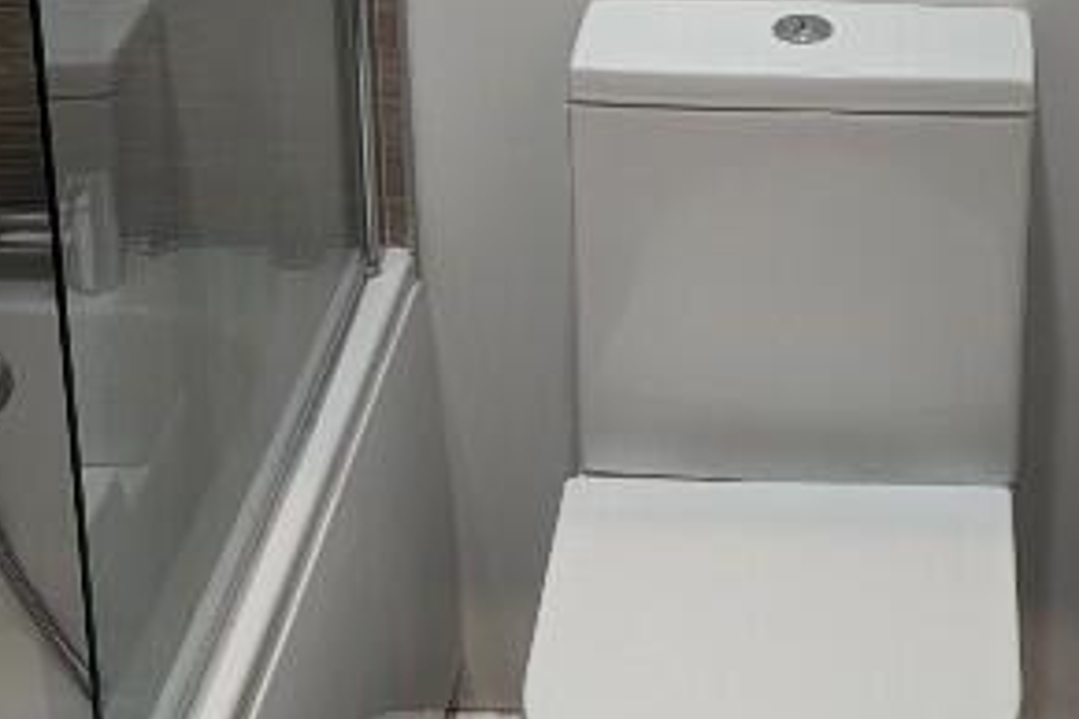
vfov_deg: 14.6
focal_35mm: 88
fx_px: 2637
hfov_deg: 22.9
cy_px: -332
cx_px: 831
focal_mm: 6.81
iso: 77
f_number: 1.85
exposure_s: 1/25
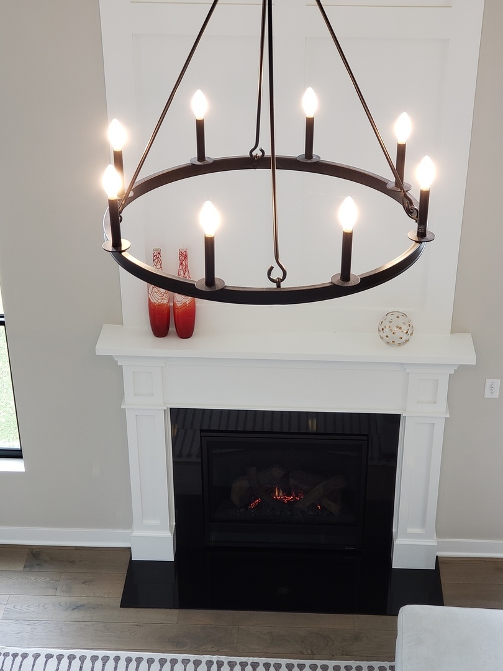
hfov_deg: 28.0
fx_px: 1007
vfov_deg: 36.8
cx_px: 252
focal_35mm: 52
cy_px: 336
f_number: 2.4
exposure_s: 1/30
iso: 100
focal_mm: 6
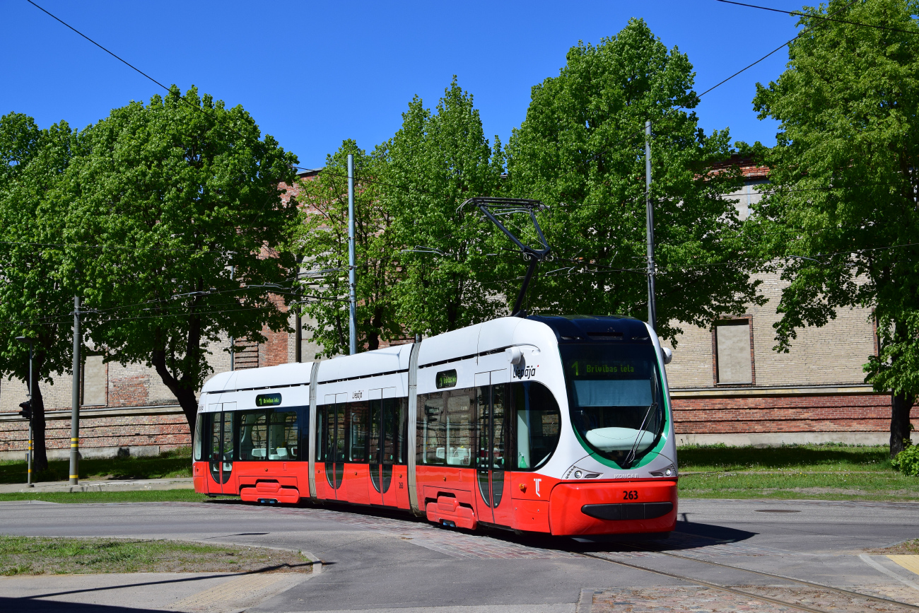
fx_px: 1302
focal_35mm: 51
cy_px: 306
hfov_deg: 38.9
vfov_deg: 26.5
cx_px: 460
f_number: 6.3
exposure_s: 1/1000
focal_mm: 34
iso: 200
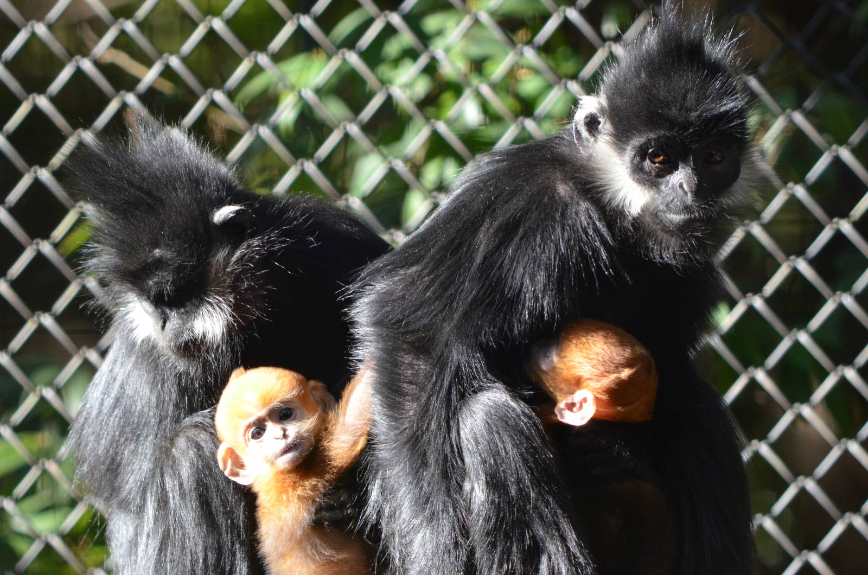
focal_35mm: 495
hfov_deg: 4.2
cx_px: 434
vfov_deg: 2.8
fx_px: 11911
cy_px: 288
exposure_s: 1/400
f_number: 6
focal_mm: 330
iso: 1600
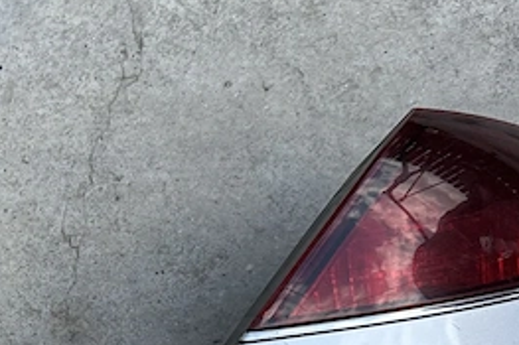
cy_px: 507
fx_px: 1369
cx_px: -168
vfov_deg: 13.6
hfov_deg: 19.7
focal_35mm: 95
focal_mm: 6.86
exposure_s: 1/1050
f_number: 1.78
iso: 80
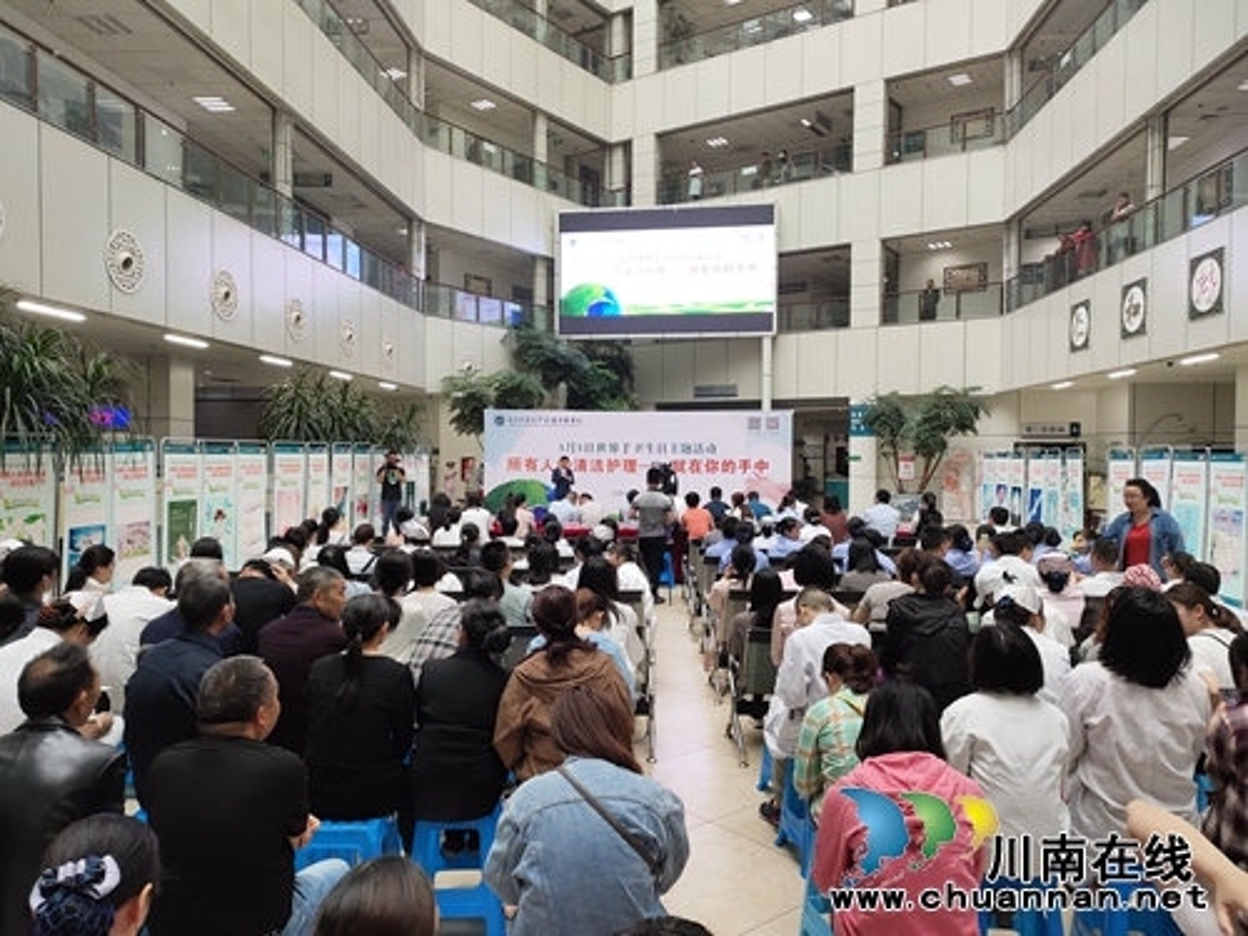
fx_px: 829
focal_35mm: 23
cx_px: 624
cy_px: 468
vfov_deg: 58.9
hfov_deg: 73.9
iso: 456
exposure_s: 1/100
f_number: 1.79
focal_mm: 4.76
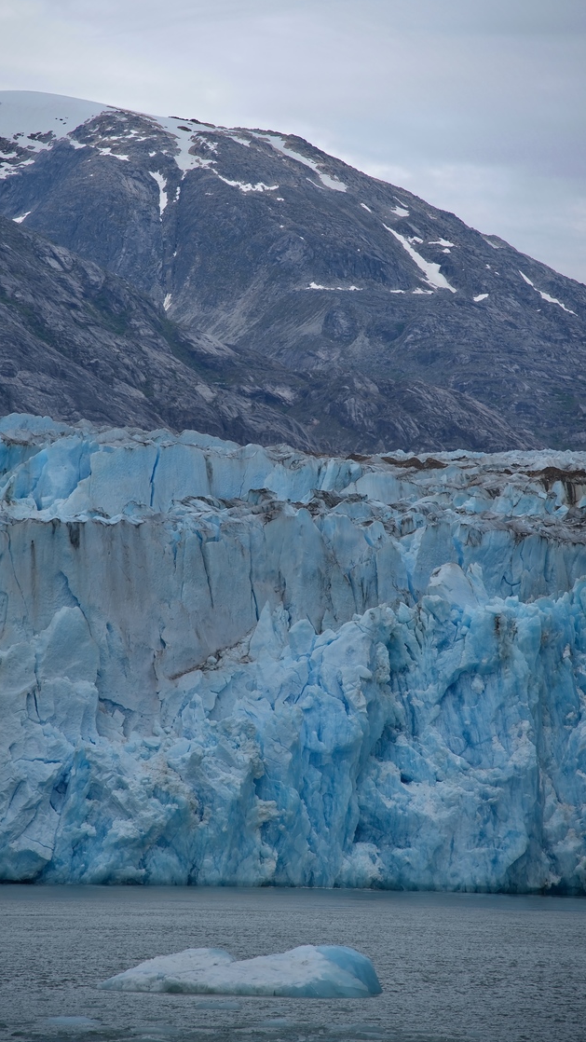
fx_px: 3977
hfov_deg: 8.4
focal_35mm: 144
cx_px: 261
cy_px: 459
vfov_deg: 14.9
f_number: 5.6
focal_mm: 120
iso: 100
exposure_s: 1/250
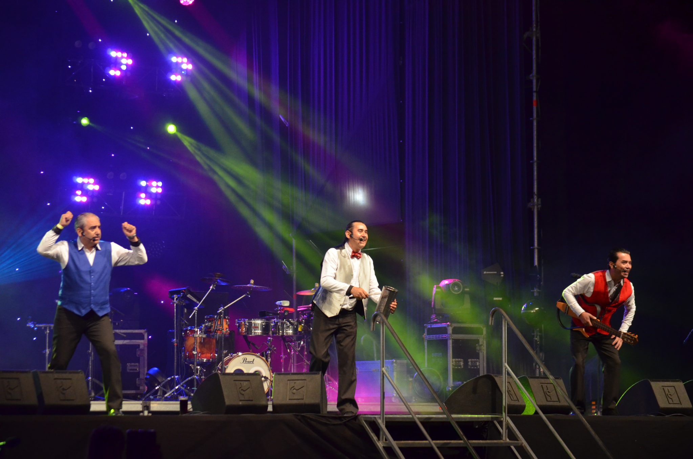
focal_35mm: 120
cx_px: 346
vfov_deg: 11.4
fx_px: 2305
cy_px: 230
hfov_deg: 17.1
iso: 1600
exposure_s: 1/200
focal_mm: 80
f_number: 4.2
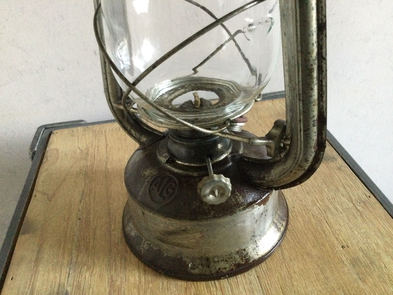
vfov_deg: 45.4
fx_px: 352
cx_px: 196
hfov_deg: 58.4
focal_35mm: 31
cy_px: 148
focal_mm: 3.3
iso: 250
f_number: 2.4
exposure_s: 1/25
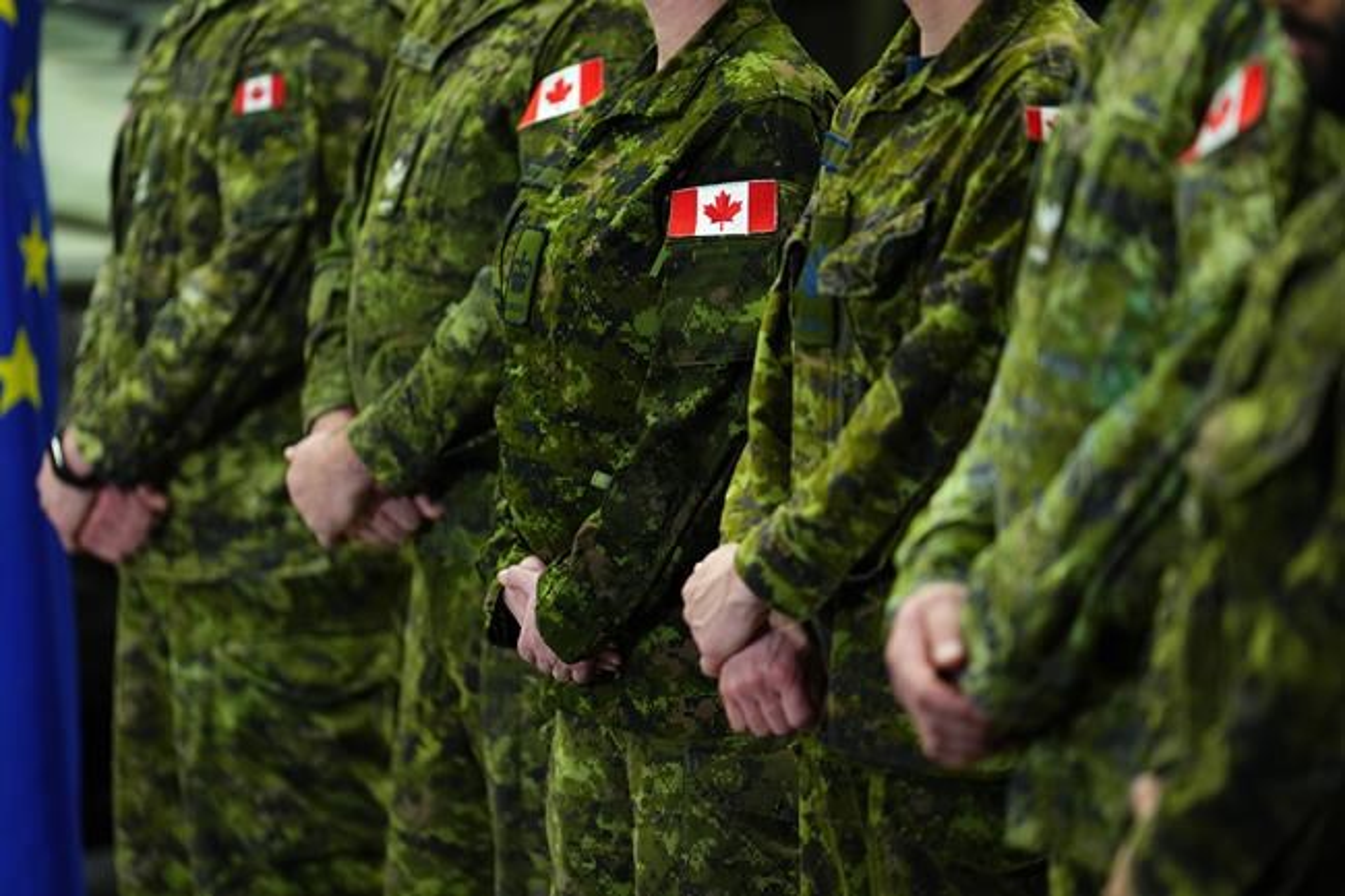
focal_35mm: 200
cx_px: 672
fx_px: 7470
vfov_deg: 6.9
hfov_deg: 10.3
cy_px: 448
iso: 1600
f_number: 2.8
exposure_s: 1/250
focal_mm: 200
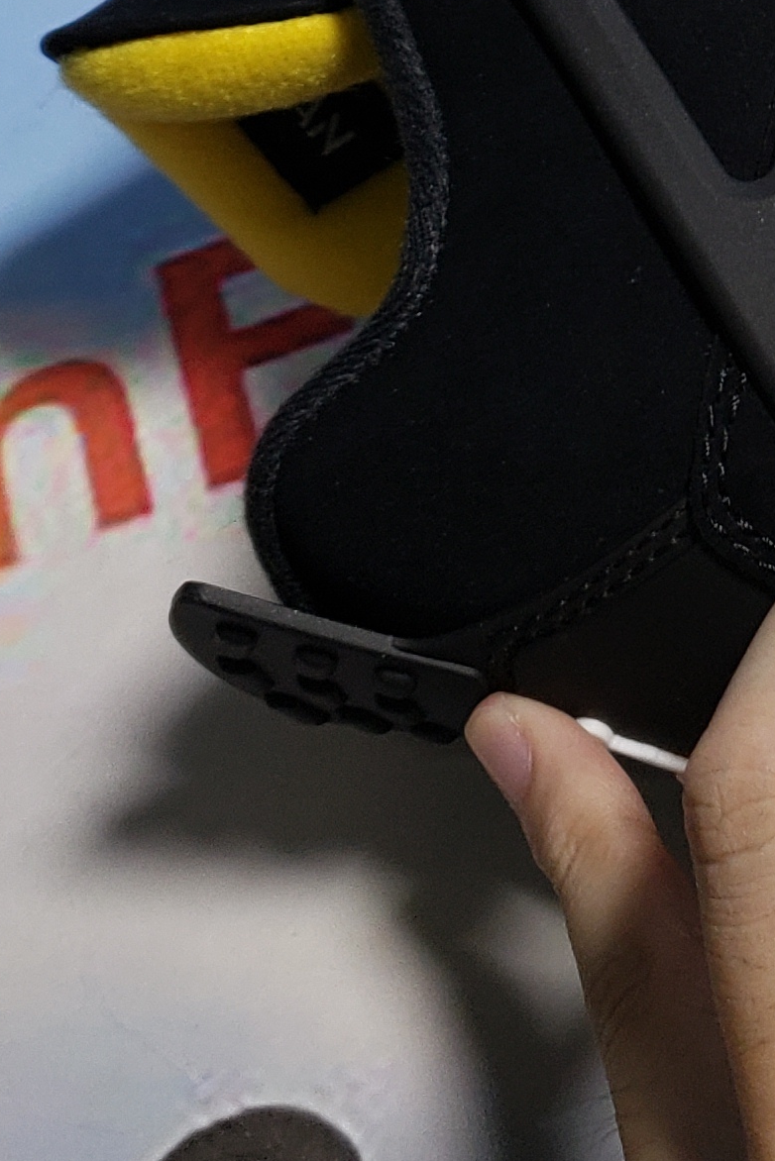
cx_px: 1238
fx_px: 3001
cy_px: -197
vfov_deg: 20.6
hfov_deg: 13.6
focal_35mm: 93
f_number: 1.5
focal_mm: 4.3
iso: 50
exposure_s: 1/457
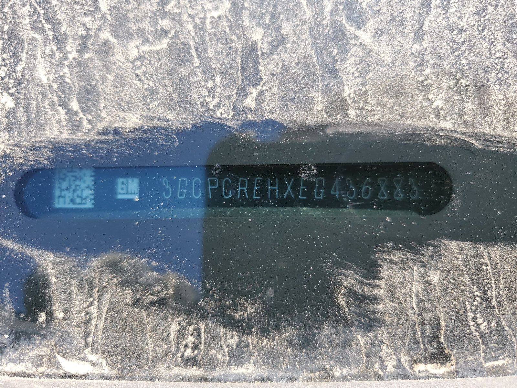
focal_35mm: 26
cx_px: 258
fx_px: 388
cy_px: 194
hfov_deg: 67.3
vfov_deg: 53.1
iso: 50
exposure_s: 1/588
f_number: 1.5
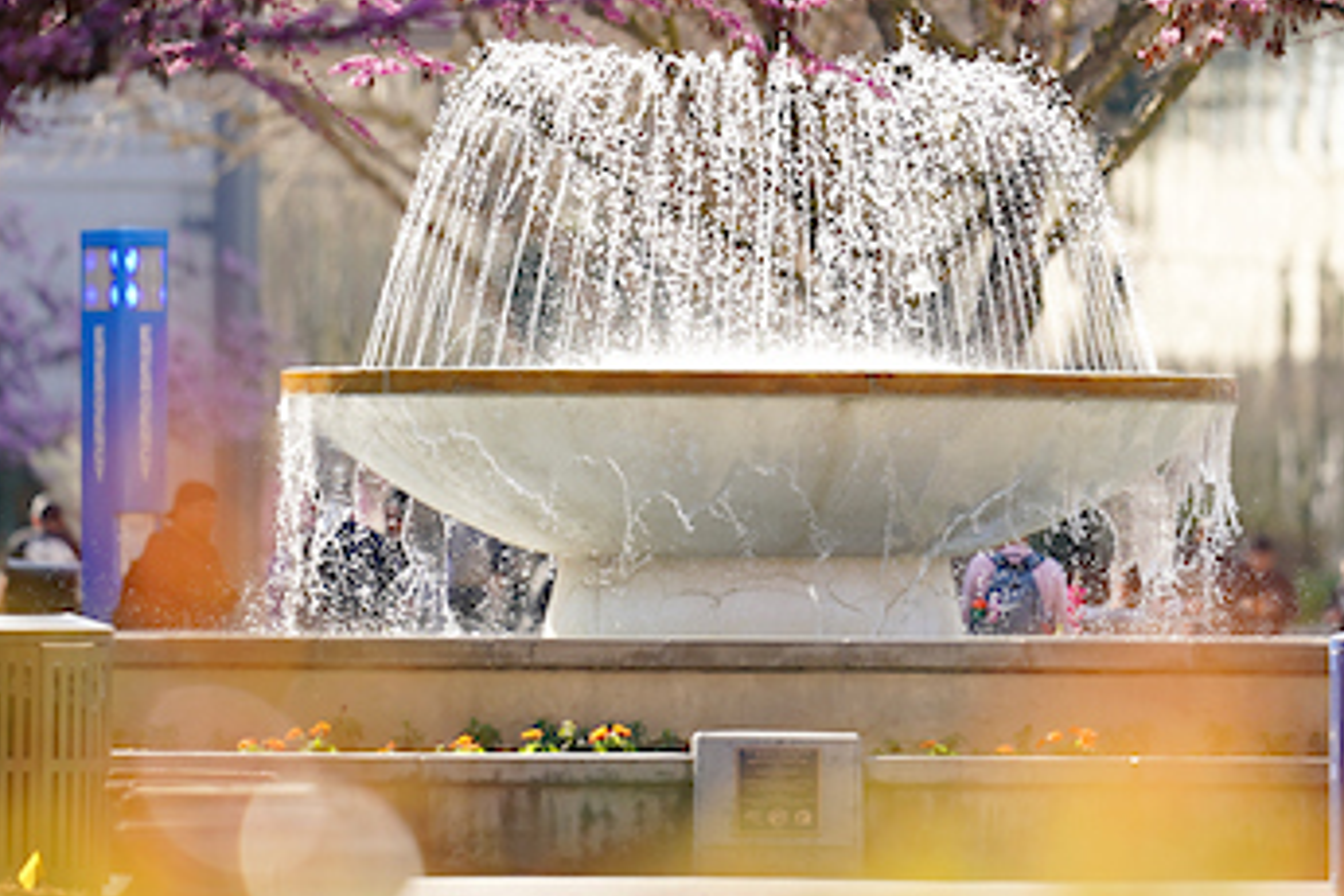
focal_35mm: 696
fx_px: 25982
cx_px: 806
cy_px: 269
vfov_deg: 2.0
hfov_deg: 3.0
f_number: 2.8
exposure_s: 1/800
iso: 160
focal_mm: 400
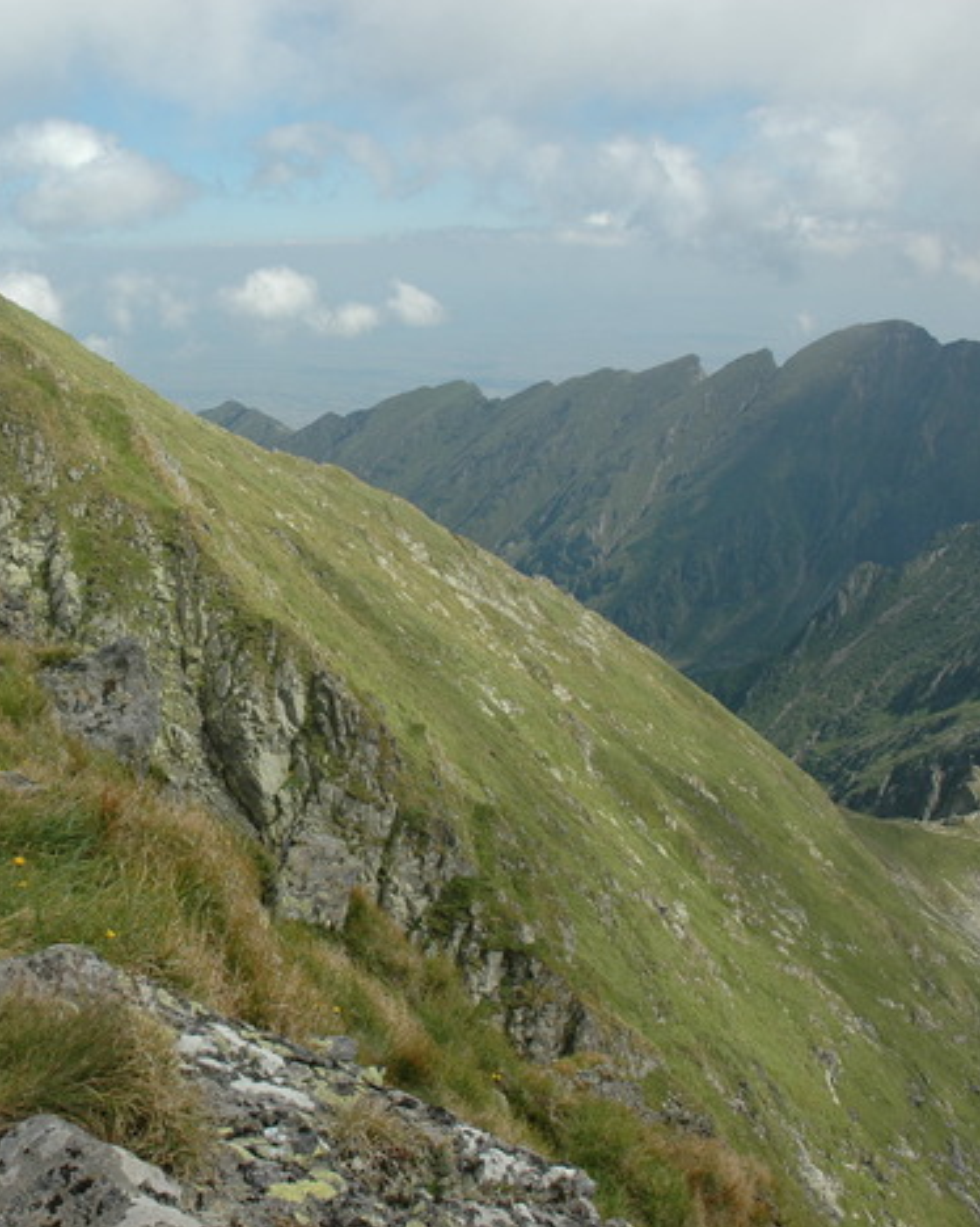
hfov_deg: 36.2
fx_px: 1415
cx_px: 128
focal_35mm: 39
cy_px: 623
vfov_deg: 46.9
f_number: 9
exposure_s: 1/320
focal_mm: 18
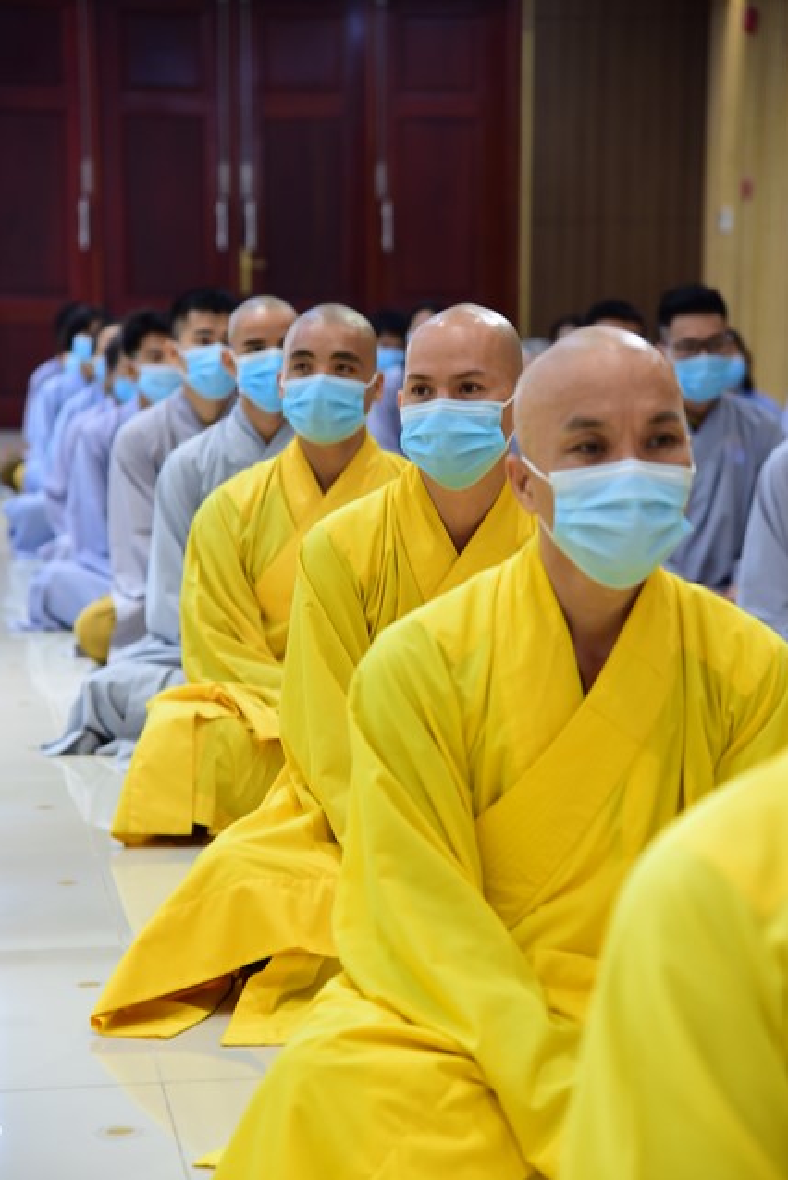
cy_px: 599
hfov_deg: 12.8
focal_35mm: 107
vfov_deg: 19.1
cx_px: 400
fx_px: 3509
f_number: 5
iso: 1000
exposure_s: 1/40
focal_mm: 105
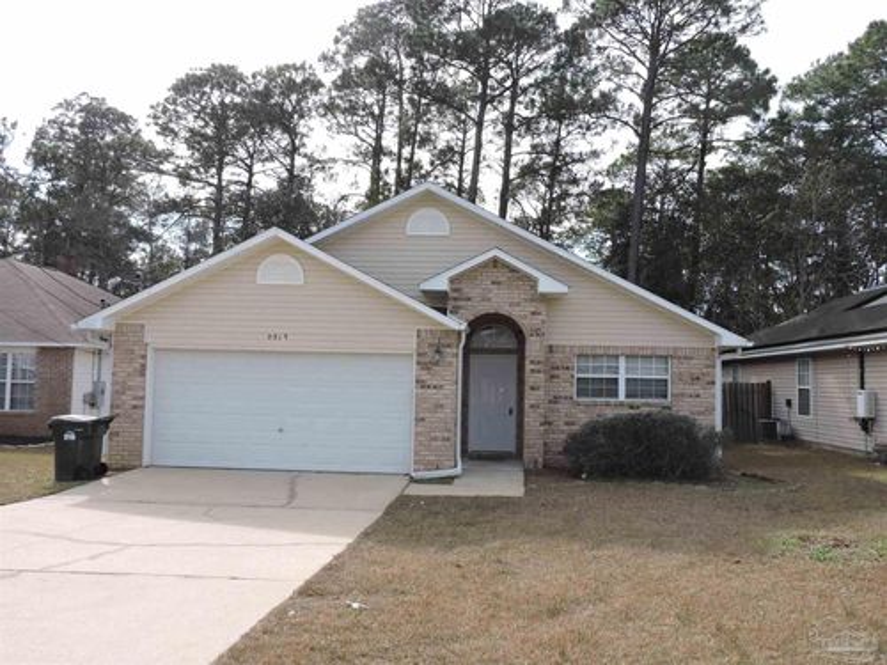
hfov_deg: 60.0
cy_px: 332
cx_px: 444
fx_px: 769
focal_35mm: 30
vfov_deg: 46.8
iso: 125
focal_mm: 5.4
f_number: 3.1
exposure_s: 1/1000
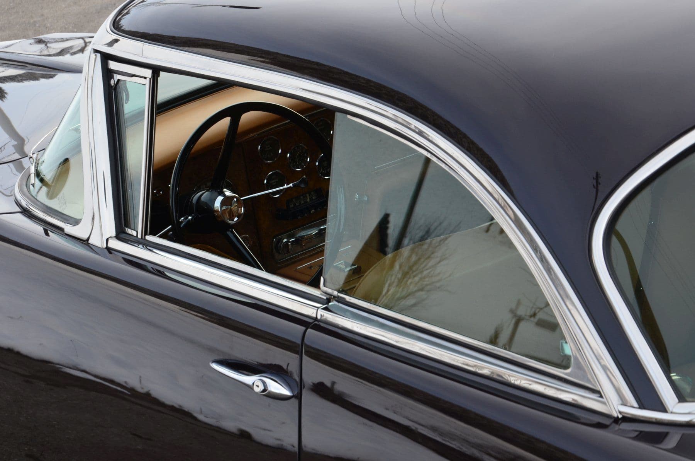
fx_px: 1792
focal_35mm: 93
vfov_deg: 14.6
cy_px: 230
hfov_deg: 22.0
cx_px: 348
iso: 320
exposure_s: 1/60
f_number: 9.5
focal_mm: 62
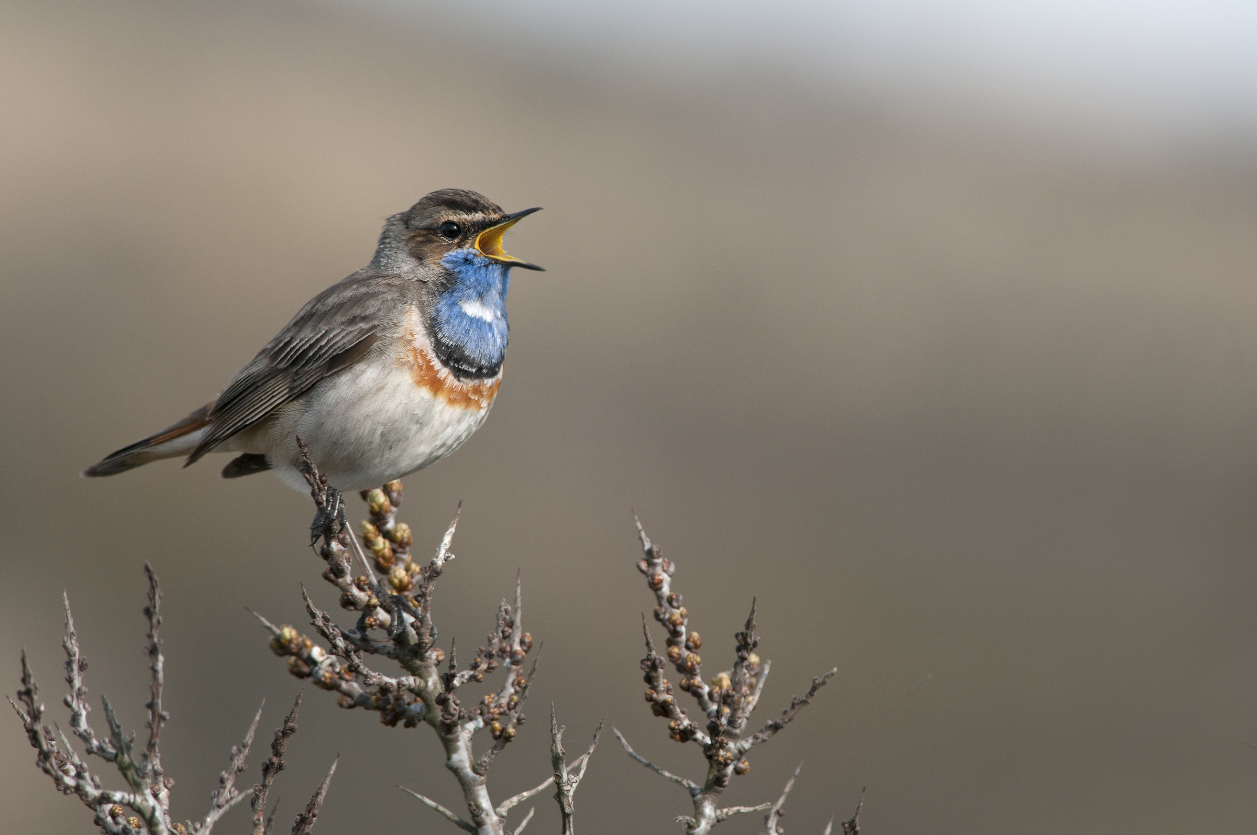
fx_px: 26155
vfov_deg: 1.8
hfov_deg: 2.8
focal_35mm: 750
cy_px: 418
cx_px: 628
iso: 400
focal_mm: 500
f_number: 10
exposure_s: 1/640
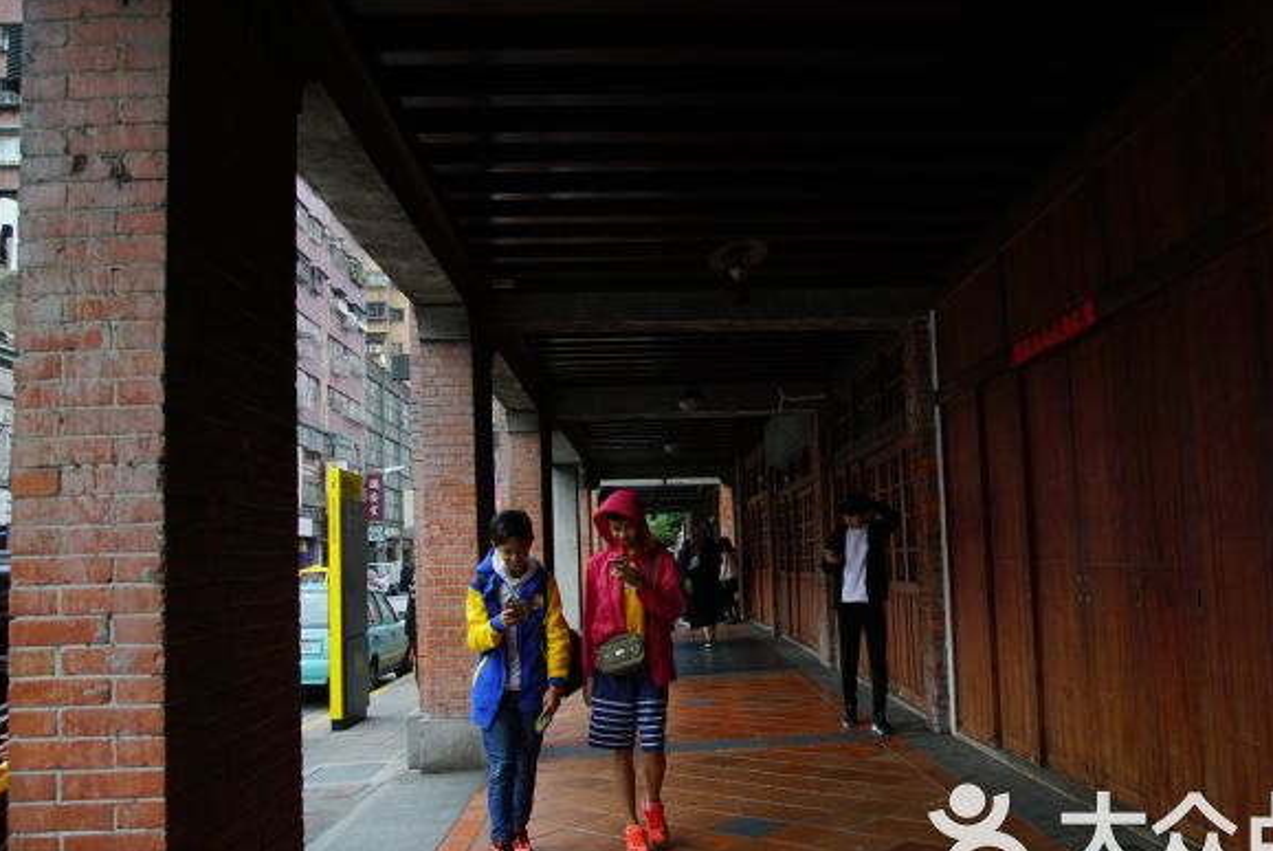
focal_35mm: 29
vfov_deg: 45.0
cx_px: 710
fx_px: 1026
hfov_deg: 63.4
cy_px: 435
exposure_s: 1/250
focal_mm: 24
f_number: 4
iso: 200
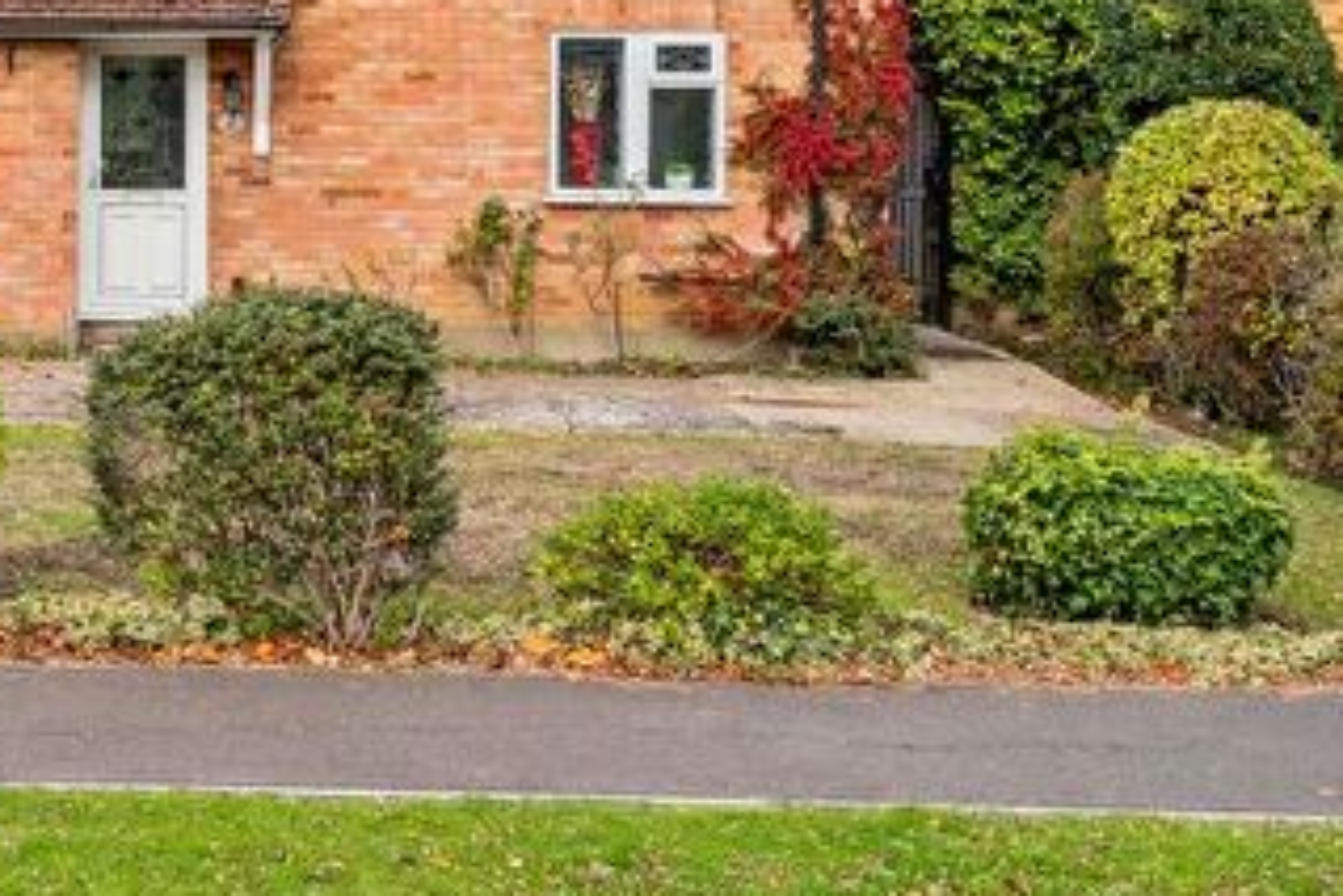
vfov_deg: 19.5
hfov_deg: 27.5
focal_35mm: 68
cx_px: -72
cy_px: 15
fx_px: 2538
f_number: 5.6
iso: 320
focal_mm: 31
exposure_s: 1/320
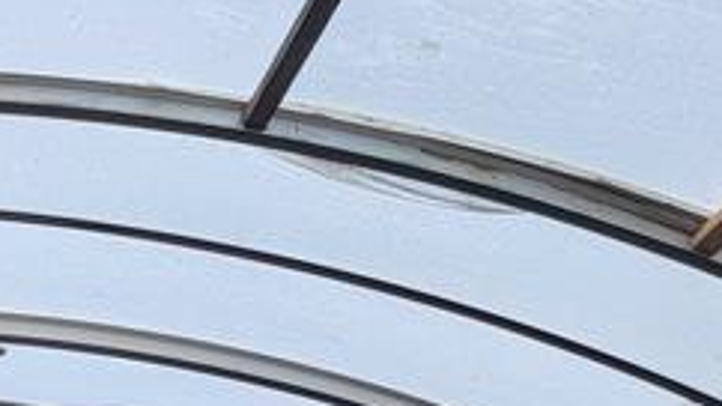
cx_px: -367
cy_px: 994
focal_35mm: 120
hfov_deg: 16.3
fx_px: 2297
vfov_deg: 9.0
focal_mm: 5.4
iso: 40
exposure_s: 1/742
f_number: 1.8
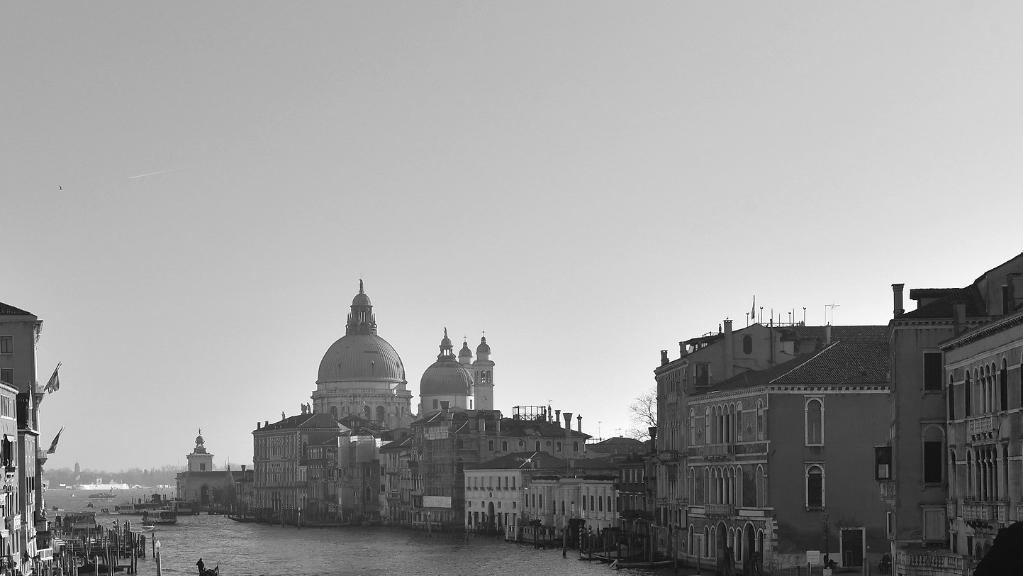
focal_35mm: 61
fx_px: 1655
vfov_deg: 19.5
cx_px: 563
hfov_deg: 34.3
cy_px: 477
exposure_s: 1/400
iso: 200
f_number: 10
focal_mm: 35
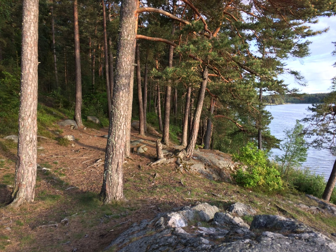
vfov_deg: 48.2
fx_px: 281
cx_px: 168
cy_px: 126
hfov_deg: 61.7
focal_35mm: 29
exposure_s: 1/124
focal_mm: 4.15
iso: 32
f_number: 2.2
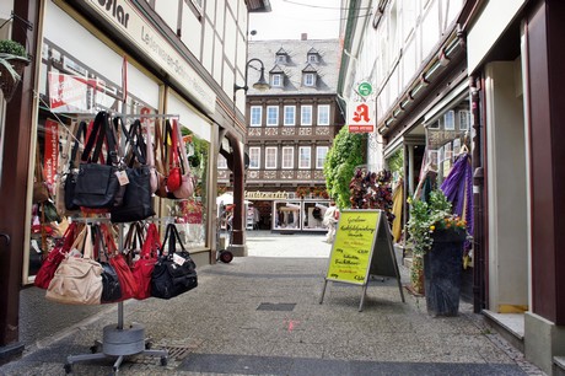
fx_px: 447
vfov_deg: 45.6
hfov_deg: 64.6
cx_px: 282
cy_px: 188
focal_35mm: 28
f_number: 7.1
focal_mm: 19
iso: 250
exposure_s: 1/160
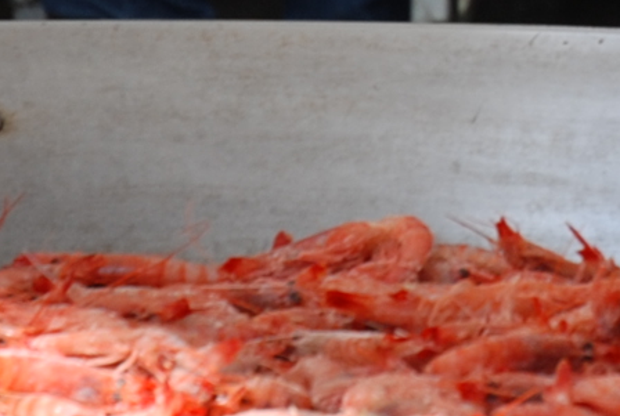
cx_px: 1367
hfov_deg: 4.0
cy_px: -438
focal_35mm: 504
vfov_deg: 2.7
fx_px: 8700
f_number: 5.6
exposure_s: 1/125
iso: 100
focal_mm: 52
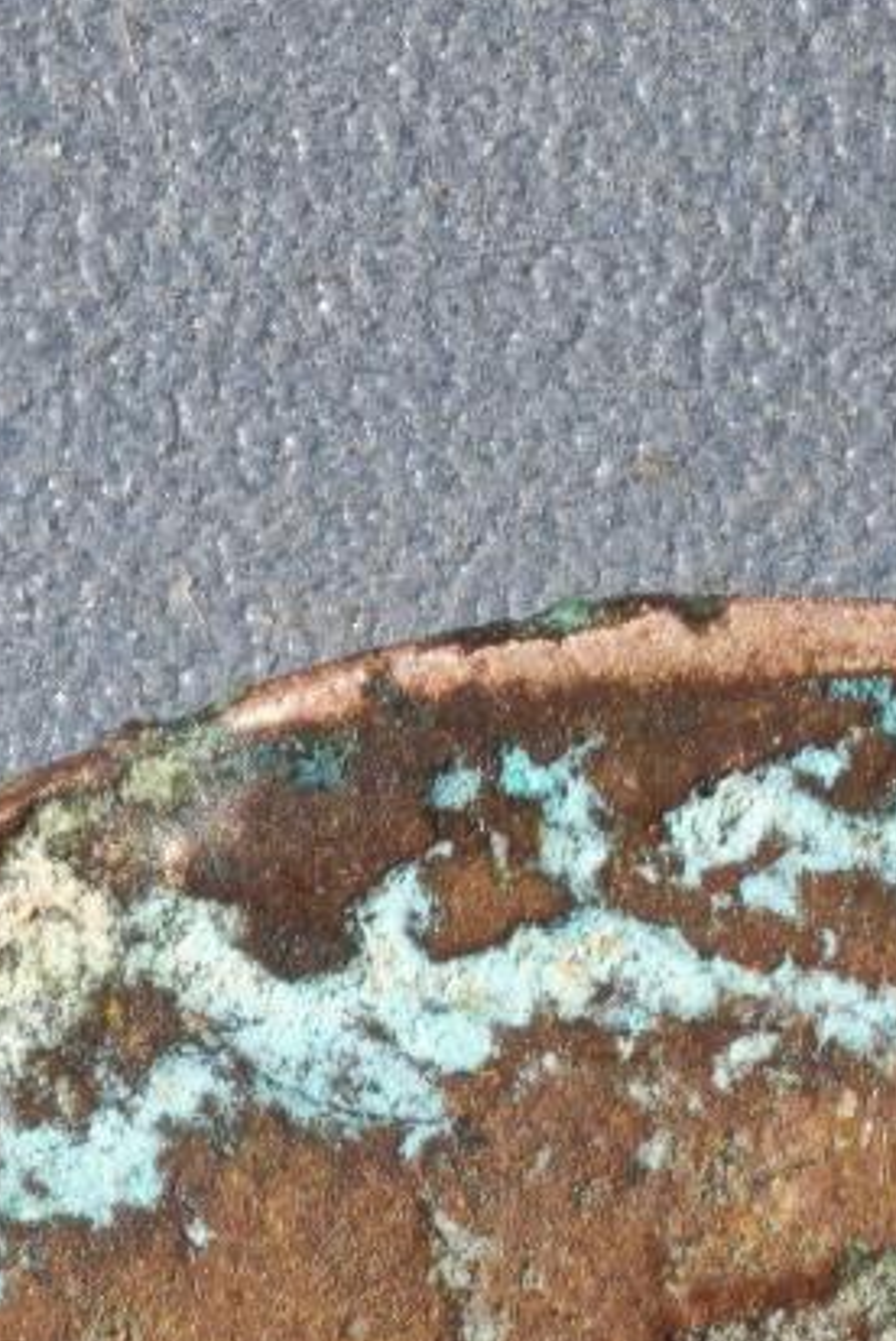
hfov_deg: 3.0
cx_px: 789
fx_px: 16882
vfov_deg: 4.5
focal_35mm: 453
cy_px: 2273
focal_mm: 9
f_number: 2
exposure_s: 1/100
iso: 125
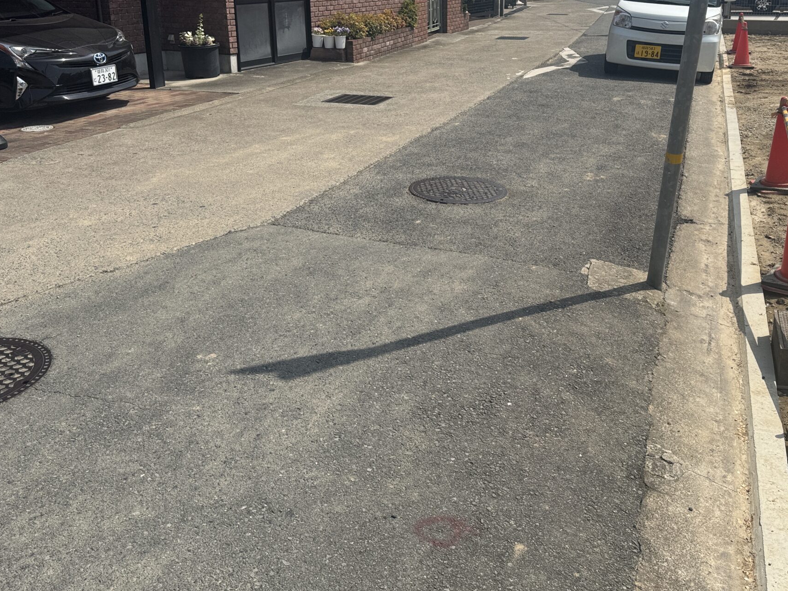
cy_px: 196
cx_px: 432
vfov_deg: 39.2
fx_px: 819
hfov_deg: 51.3
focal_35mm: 36
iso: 80
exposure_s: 1/7092
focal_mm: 6.76
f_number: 1.78
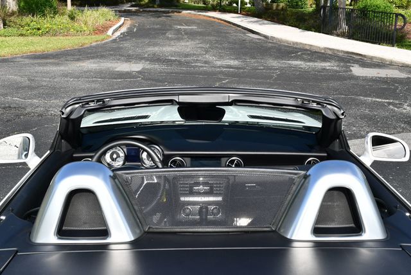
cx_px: 206
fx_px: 503
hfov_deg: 44.5
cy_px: 138
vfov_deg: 30.6
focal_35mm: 44
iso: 110
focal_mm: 22
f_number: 8
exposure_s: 1/250
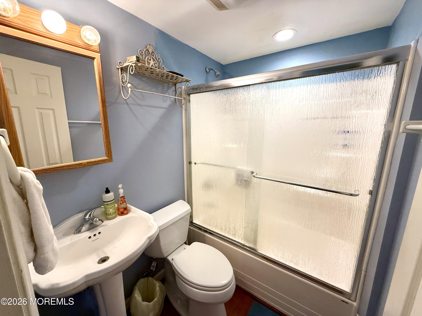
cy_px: 158
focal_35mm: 14
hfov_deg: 102.1
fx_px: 171
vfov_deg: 85.7
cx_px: 211
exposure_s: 1/120
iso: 320
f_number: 2.2
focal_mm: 2.22
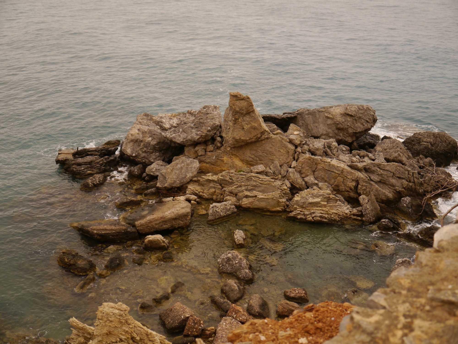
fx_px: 582
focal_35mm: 44
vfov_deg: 32.9
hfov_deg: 42.9
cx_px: 229
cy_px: 172
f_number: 4.5
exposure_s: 1/100
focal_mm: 22
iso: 320
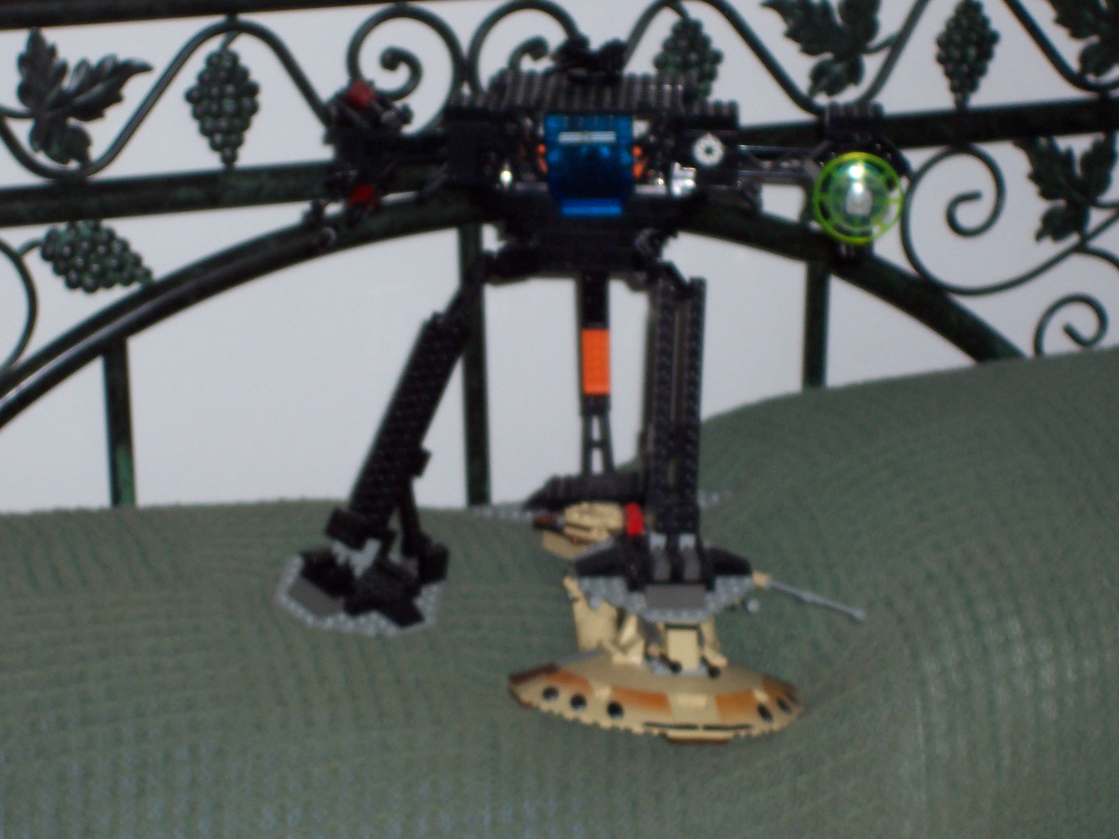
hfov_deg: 17.7
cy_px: 420
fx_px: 3588
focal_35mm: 111
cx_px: 560
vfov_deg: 13.3
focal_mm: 16.8
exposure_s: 1/90
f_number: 4.8
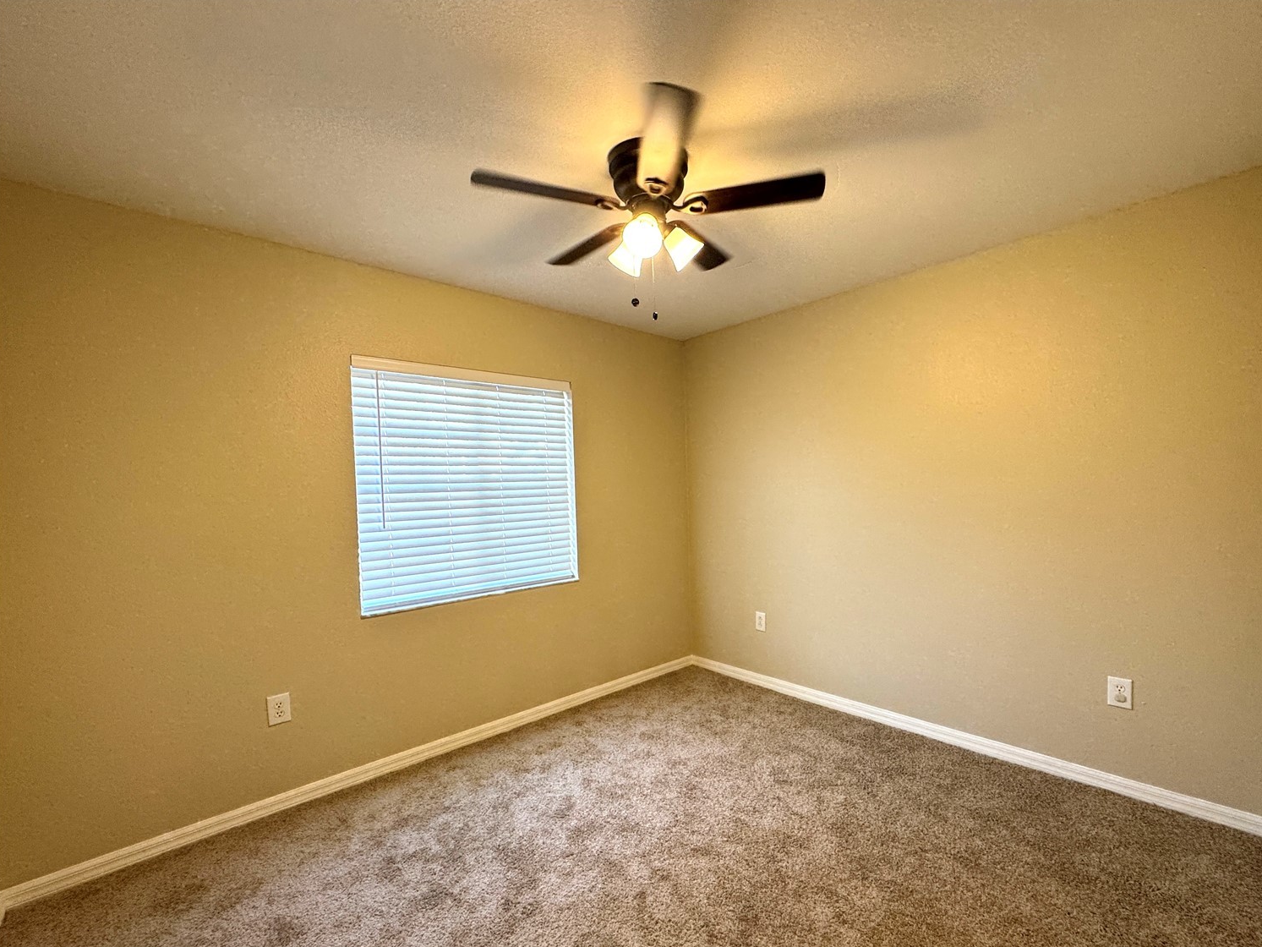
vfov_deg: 81.6
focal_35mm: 15
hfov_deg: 98.0
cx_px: 672
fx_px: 547
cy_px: 506
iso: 160
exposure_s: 1/120
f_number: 2.2
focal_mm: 2.22
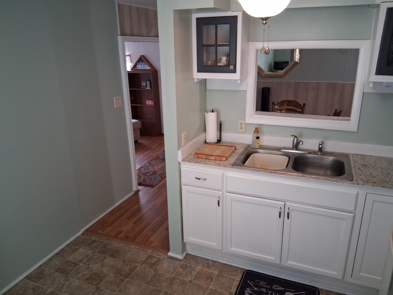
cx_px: 196
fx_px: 295
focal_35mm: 26
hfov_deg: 67.3
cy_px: 148
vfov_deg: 53.1
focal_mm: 3.98
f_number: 1.8
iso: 500
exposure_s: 1/60
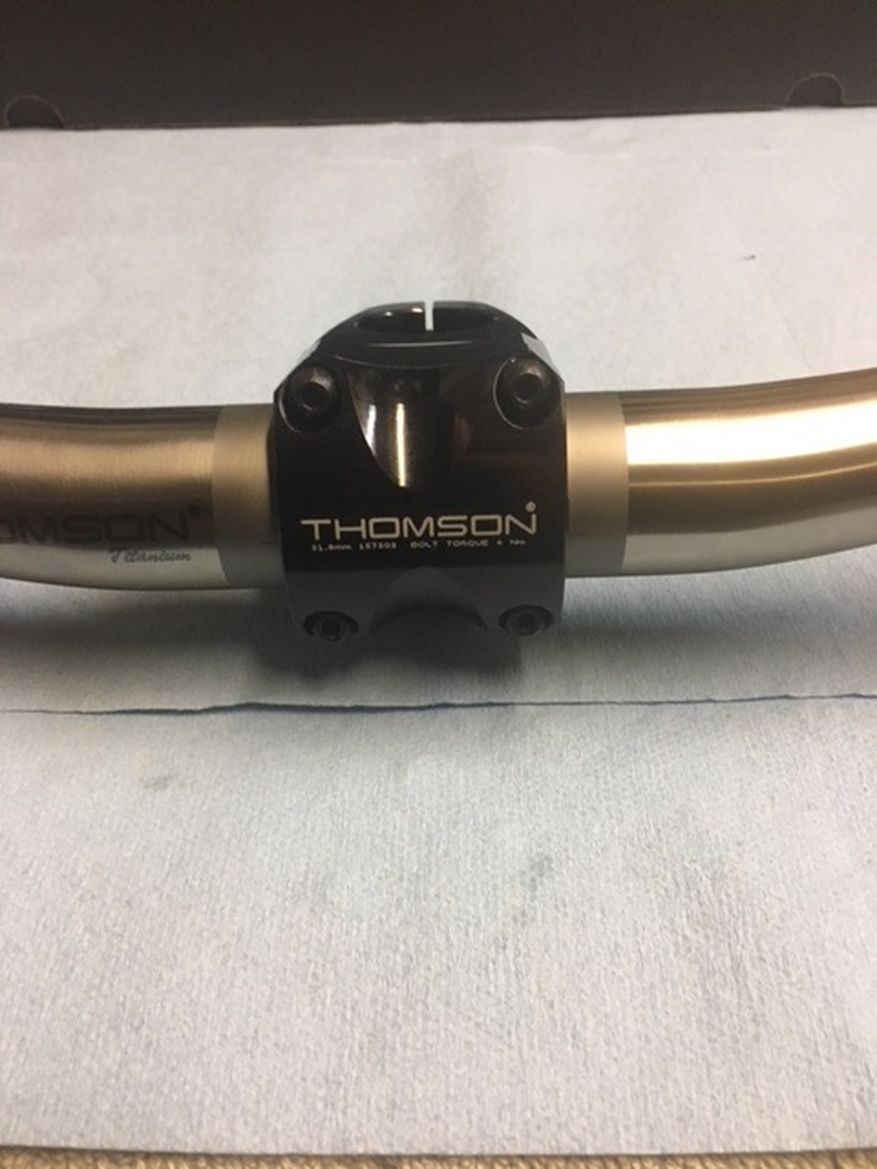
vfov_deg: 61.7
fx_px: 980
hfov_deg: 48.2
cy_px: 584
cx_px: 438
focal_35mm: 29
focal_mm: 4.15
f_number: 2.2
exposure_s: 1/30
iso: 160
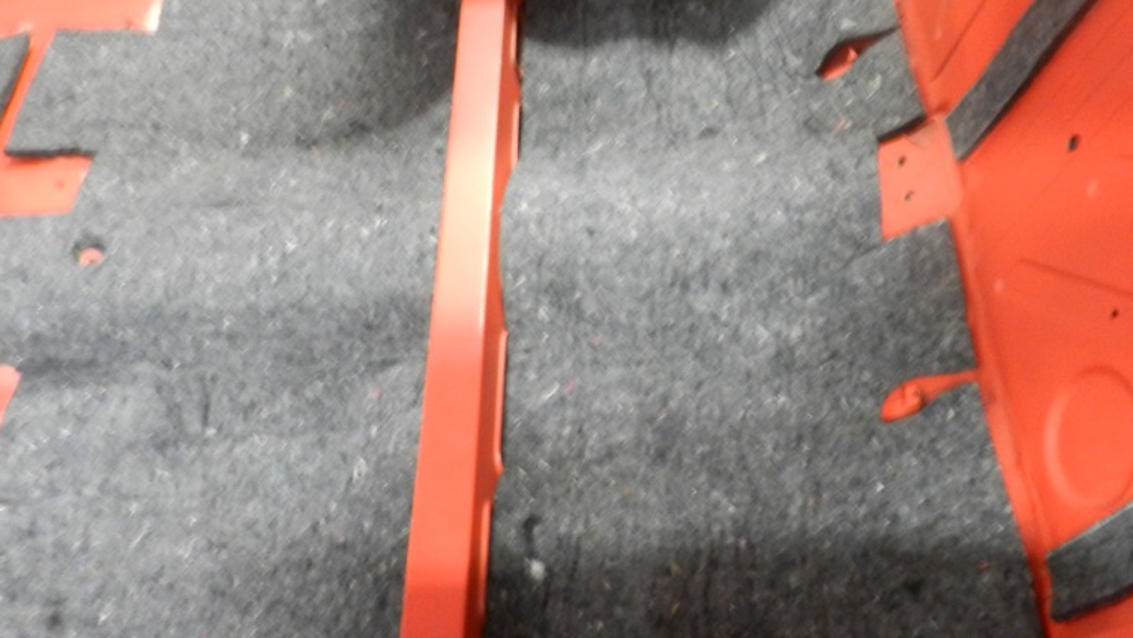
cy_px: 317
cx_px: 666
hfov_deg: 57.7
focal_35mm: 34
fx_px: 1022
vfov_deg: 34.7
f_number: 3.4
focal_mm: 4
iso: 400
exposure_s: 1/3
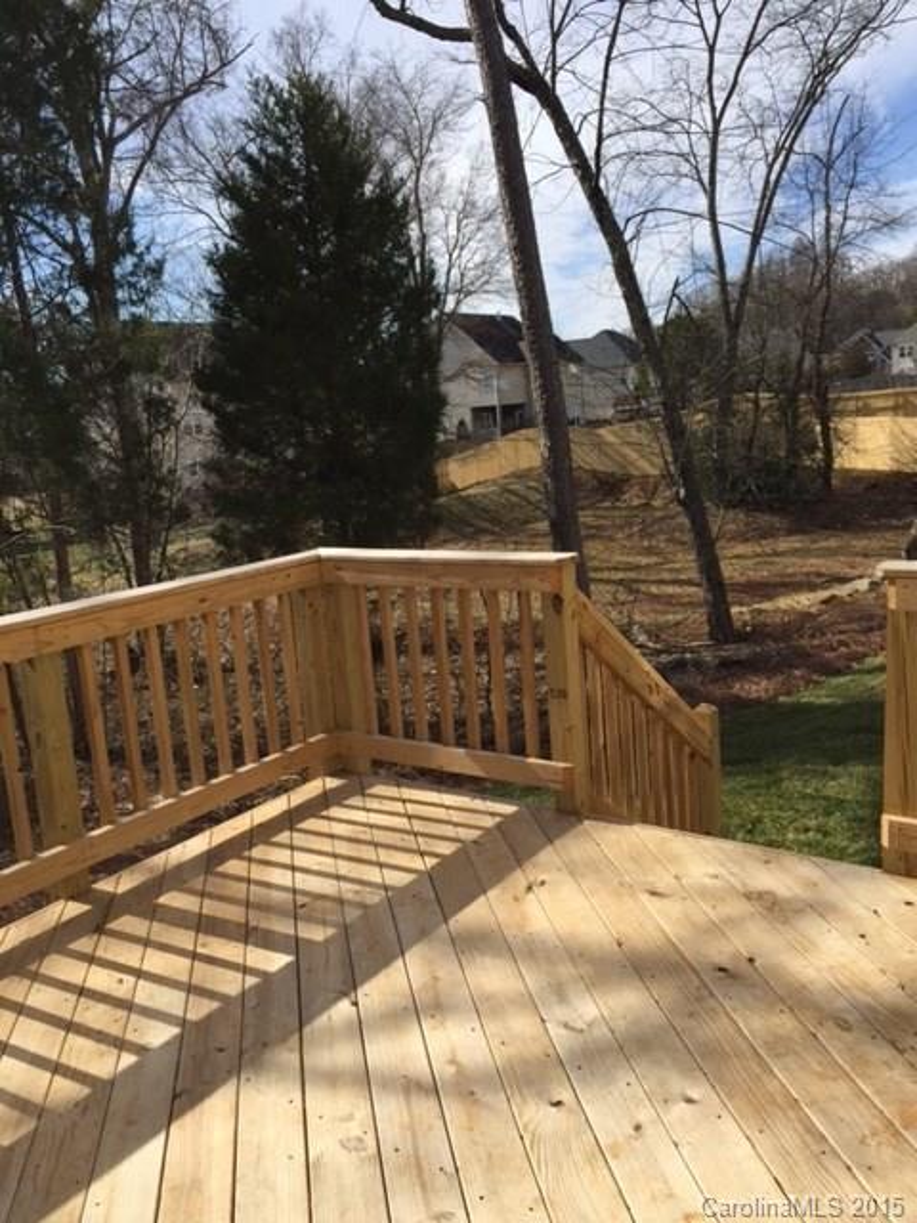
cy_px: 612
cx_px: 458
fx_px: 1024
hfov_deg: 48.2
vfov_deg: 61.7
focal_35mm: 29
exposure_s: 1/2083
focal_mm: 4.15
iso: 32
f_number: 2.2
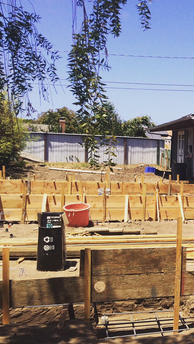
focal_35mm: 50
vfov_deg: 41.3
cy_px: 187
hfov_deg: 21.7
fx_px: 457
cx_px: 248
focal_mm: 4.15
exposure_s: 1/1786
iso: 32
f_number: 2.2
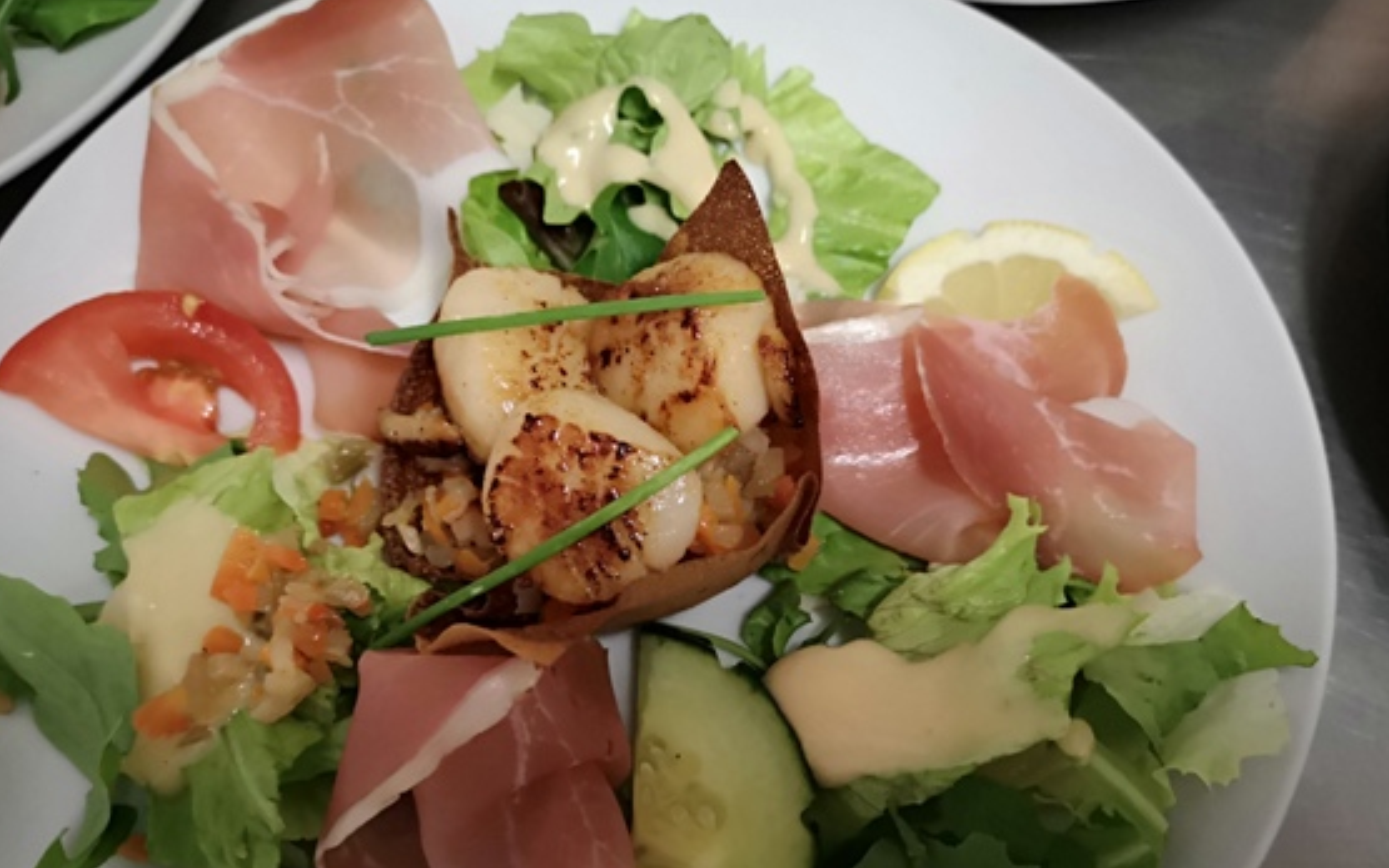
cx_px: 688
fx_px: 1249
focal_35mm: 33
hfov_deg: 58.1
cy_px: 510
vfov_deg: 38.2
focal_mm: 3.95
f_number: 1.8
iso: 640
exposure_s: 1/100
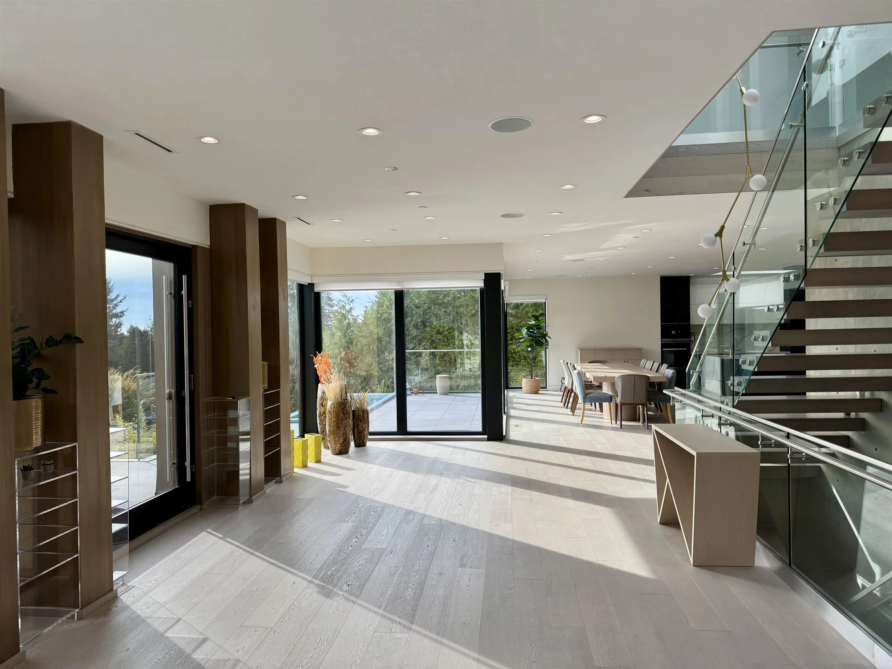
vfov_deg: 56.8
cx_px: 446
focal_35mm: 24
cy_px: 334
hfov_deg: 71.6
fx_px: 618
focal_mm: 6.76
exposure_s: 1/730
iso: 80
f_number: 1.78
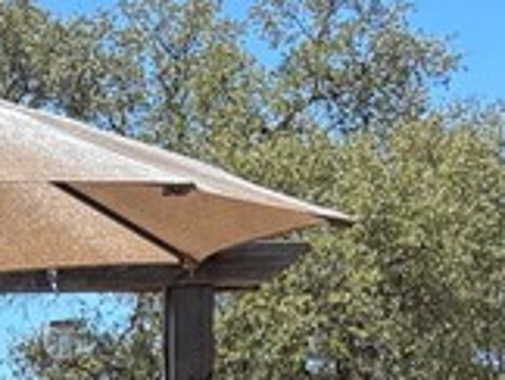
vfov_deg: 8.4
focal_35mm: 164
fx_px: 2396
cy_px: 894
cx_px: -81
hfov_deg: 11.8
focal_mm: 5.96
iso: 50
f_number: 1.6
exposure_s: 1/1399
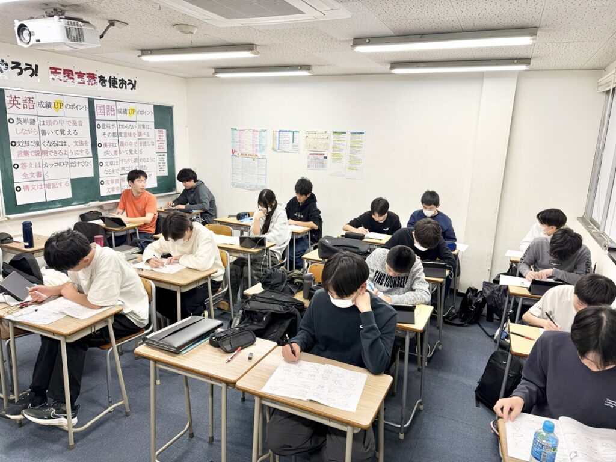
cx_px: 308
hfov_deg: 71.6
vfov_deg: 56.8
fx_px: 427
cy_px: 231
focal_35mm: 24
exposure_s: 1/100
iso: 64
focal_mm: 6.76
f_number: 1.78
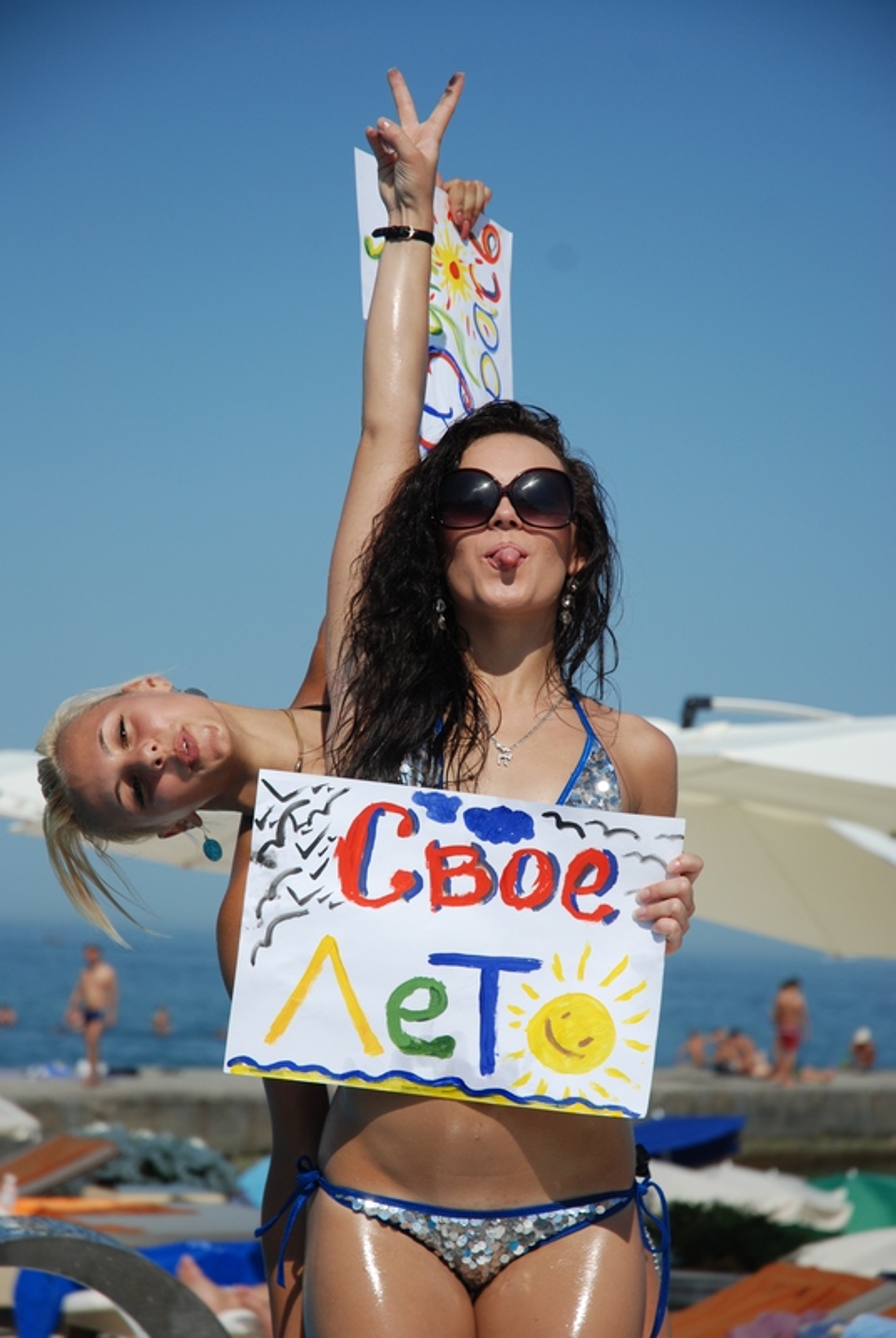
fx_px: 3906
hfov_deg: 13.1
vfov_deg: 19.4
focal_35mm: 105
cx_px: 448
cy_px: 669
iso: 125
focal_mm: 70
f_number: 4.5
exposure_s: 1/1250
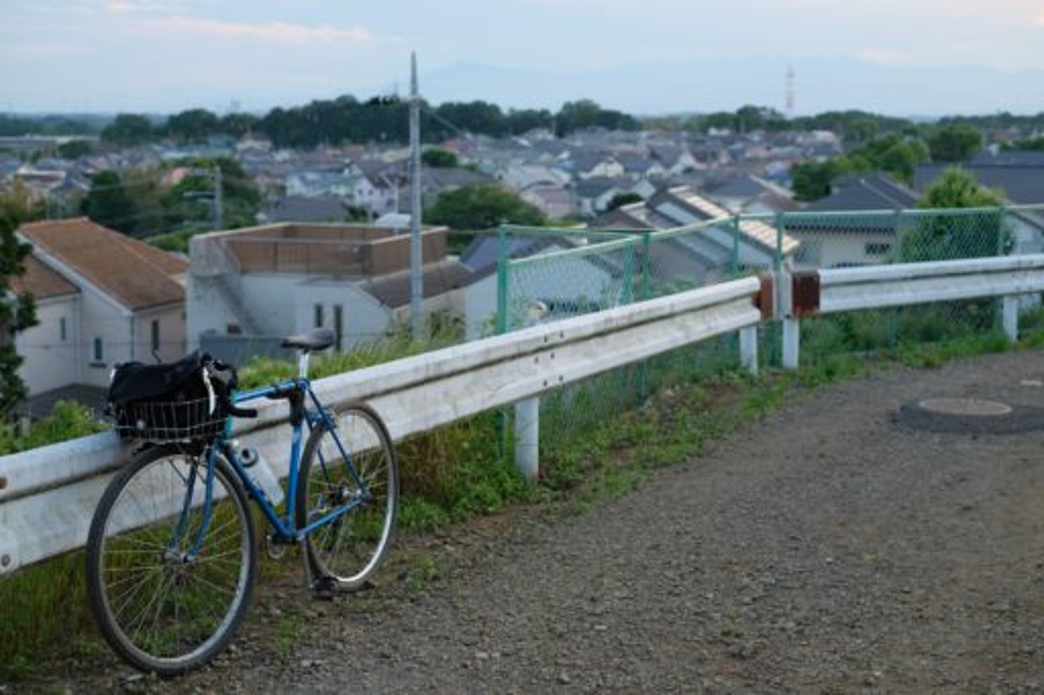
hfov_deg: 37.5
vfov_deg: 25.5
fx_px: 1536
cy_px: 348
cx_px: 522
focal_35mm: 53
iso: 800
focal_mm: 35
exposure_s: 1/340
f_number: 2.8
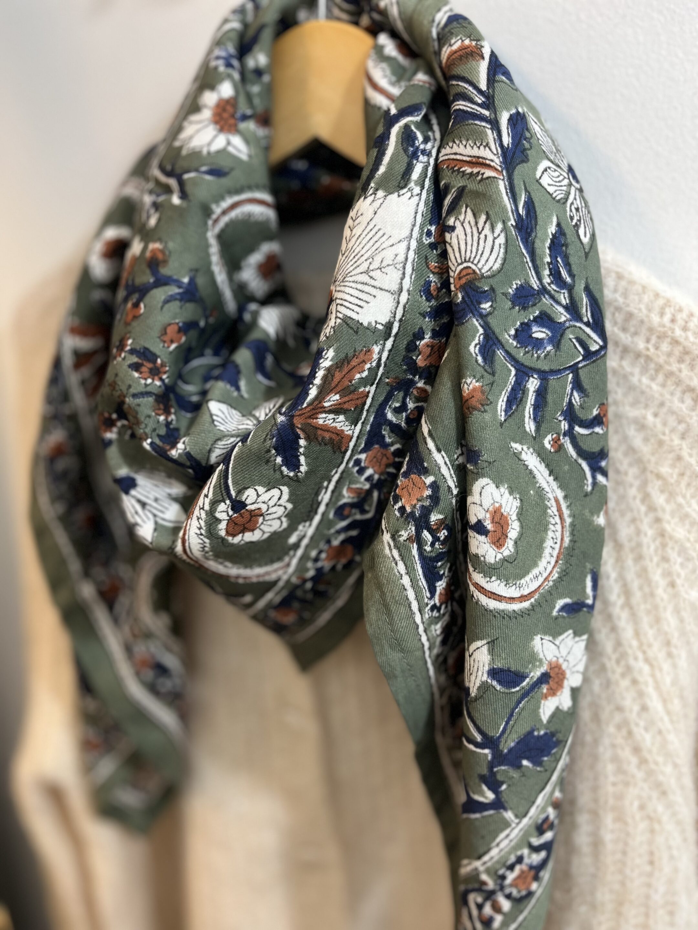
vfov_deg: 67.3
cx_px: 349
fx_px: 699
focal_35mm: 26
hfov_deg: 53.1
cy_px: 465
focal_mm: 5.1
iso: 100
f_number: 1.6
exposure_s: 1/50
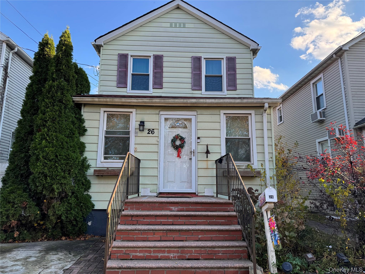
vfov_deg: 56.8
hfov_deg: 71.6
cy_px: 137
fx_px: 253
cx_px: 182
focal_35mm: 24
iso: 80
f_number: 1.78
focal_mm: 6.76
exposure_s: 1/678
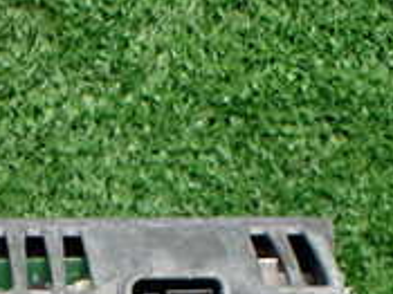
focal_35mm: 103
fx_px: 1169
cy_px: 503
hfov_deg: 18.4
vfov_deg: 13.2
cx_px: -36
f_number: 2.3
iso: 500
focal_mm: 5.4
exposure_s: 1/125
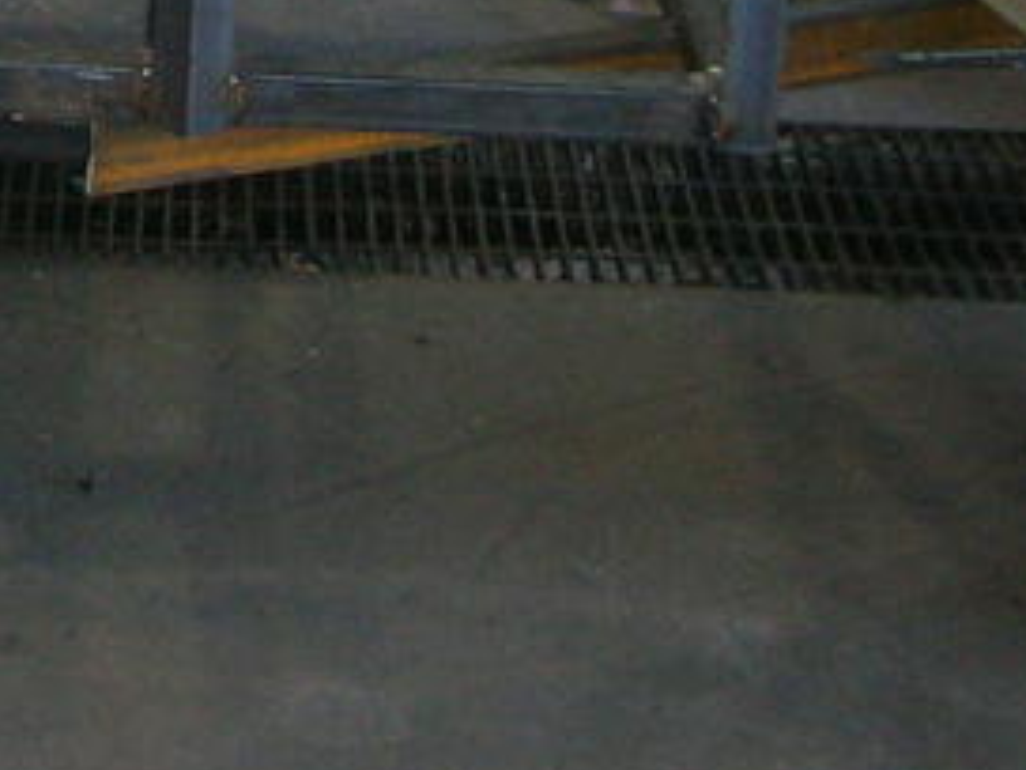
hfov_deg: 15.8
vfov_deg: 12.1
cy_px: -436
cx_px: -422
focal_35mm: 116
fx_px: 3438
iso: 163
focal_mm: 5.8
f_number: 3
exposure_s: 1/60.1
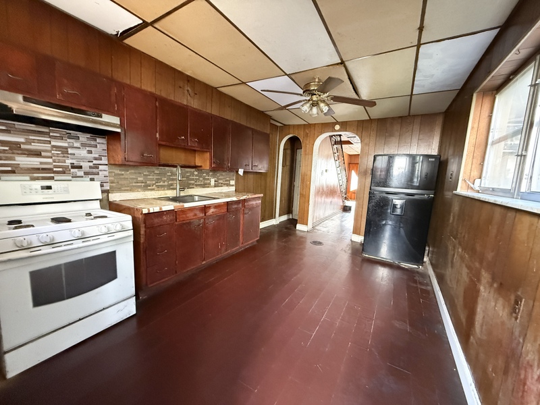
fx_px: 218
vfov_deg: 85.7
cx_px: 270
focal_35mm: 14
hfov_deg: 102.1
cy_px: 202
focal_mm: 2.22
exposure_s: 1/60
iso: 1000
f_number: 2.2
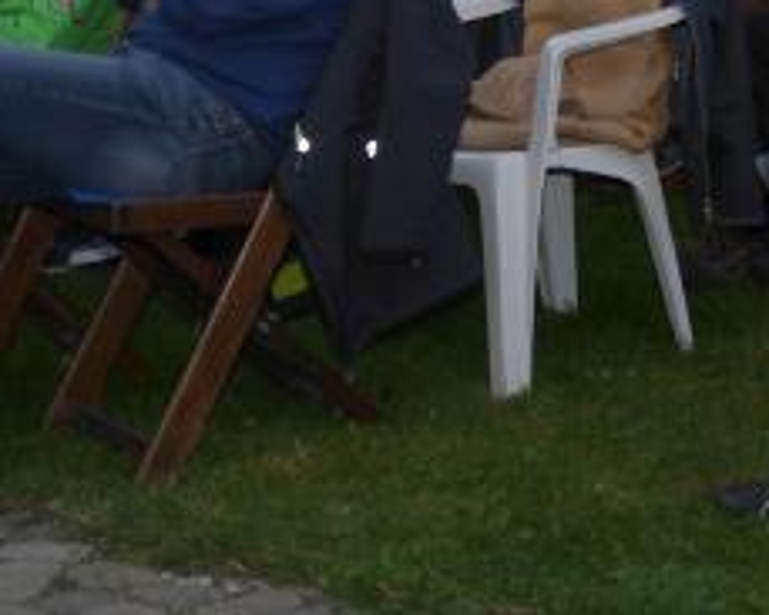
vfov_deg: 10.1
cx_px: 1075
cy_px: -148
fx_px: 3412
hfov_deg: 12.4
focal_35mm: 150
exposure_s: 1/60
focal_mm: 22
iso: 200
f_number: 4.5
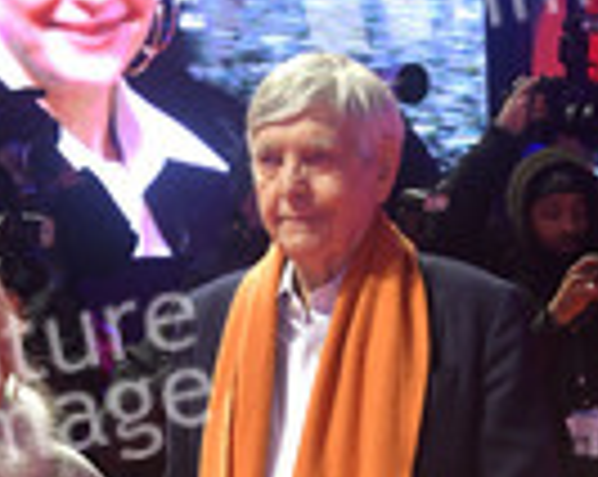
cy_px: 626
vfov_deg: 13.1
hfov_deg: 16.9
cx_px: 112
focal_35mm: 113
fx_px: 1997
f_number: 5.6
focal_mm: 40
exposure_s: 1/200
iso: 2000
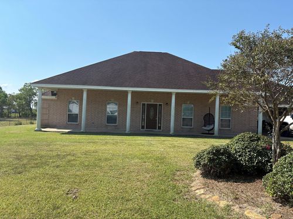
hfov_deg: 67.3
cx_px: 146
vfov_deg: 53.1
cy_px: 110
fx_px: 220
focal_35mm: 26
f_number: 1.6
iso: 50
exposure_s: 1/2985
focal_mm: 5.96
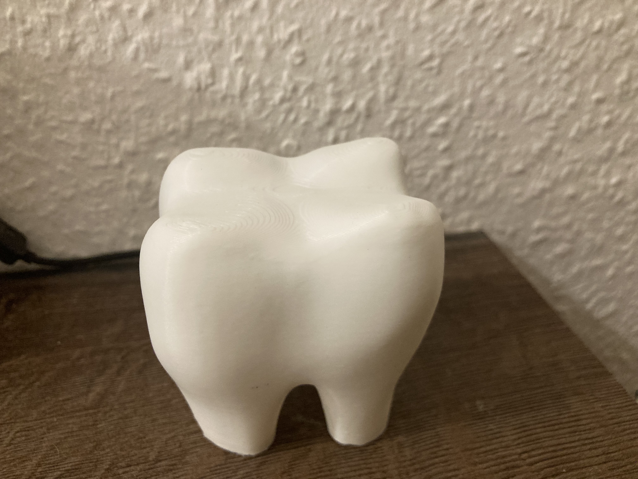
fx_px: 516
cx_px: 319
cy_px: 240
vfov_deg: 49.7
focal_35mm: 28
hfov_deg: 63.4
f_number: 1.8
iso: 320
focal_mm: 3.99
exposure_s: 1/41
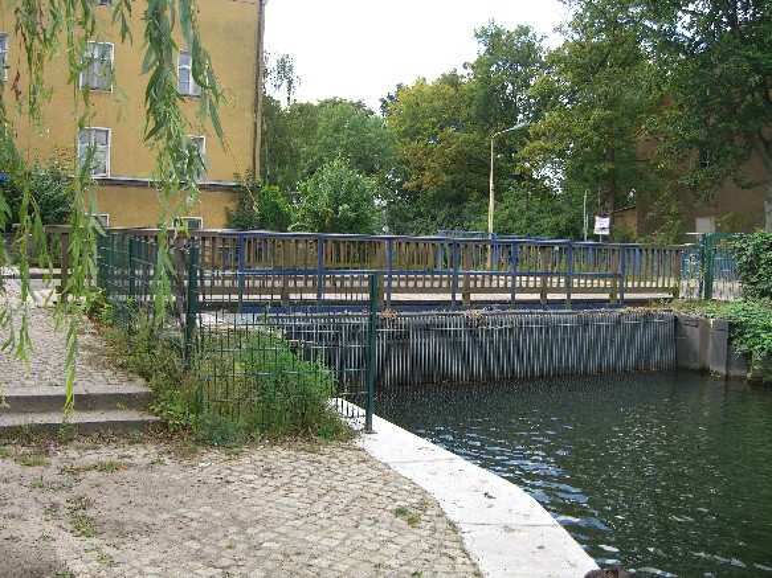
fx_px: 847
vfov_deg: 37.7
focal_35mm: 38
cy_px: 289
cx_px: 386
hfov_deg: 49.0
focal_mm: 7.9
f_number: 2.8
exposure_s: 1/250
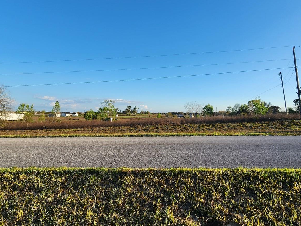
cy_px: 80
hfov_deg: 87.1
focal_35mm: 18
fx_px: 157
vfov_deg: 70.0
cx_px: 173
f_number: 2.2
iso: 50
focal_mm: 2.2
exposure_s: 1/1142
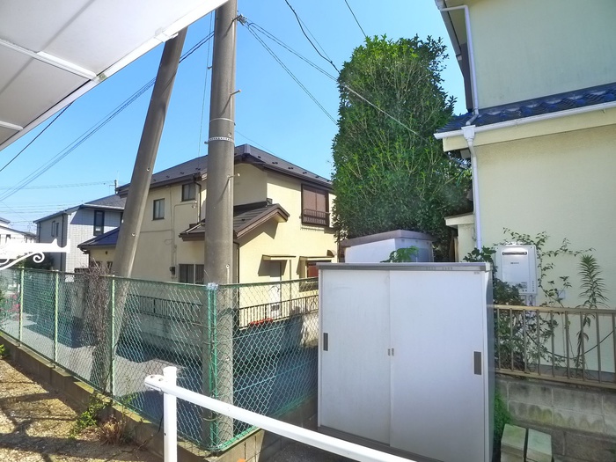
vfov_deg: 56.8
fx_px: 427
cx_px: 308
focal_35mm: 24
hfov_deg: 71.6
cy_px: 231
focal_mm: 5.1
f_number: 4
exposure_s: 1/400
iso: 400
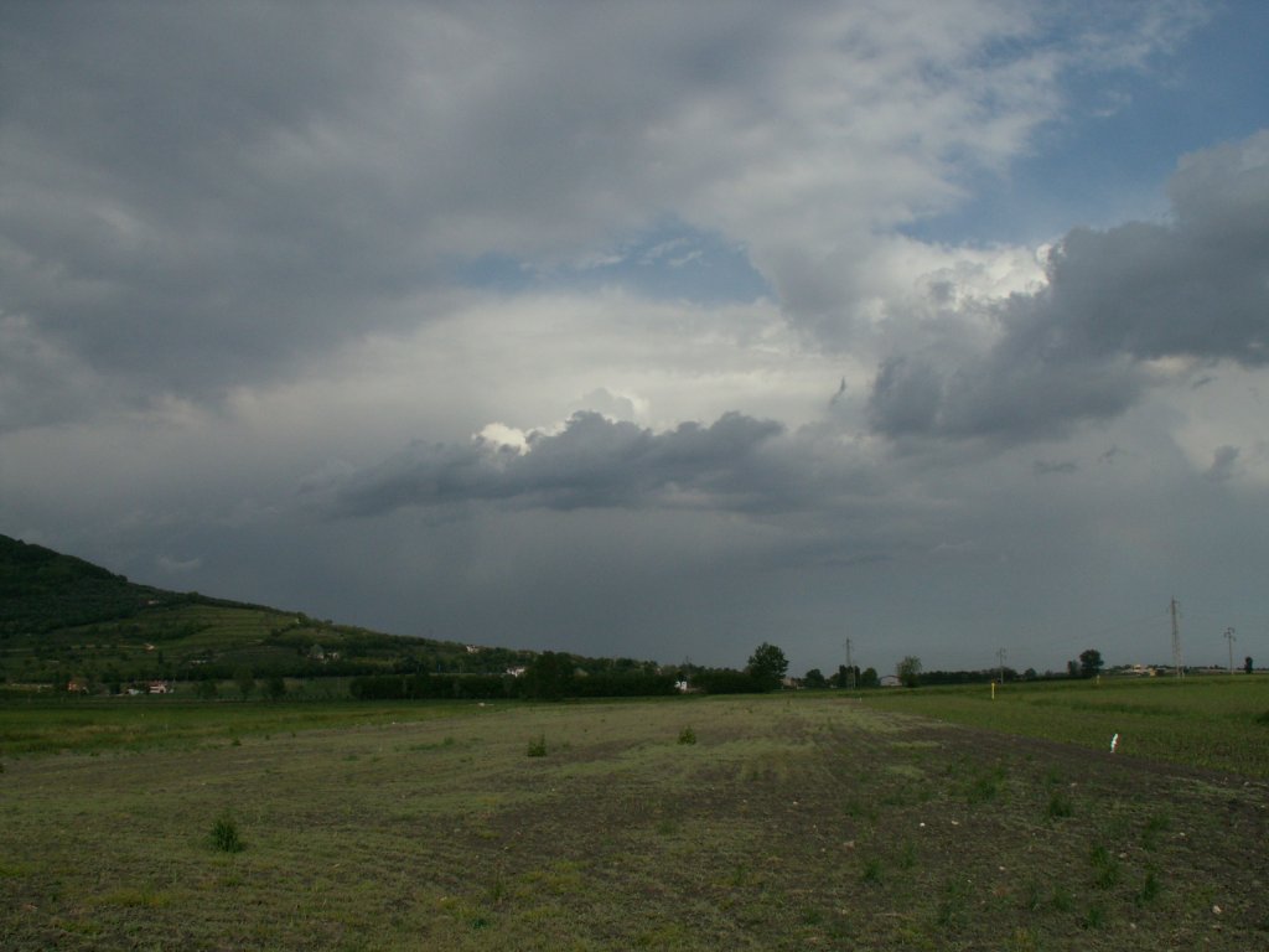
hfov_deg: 52.6
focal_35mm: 35
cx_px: 634
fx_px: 1283
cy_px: 476
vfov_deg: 40.7
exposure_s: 1/400
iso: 50
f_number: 8
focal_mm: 5.86
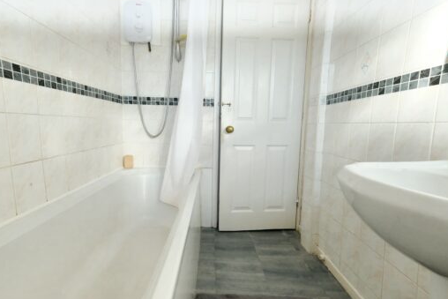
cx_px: 206
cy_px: 147
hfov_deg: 93.1
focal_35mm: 17
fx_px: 212
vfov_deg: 70.5
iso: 4000
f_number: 5.6
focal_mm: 10
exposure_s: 1/2700
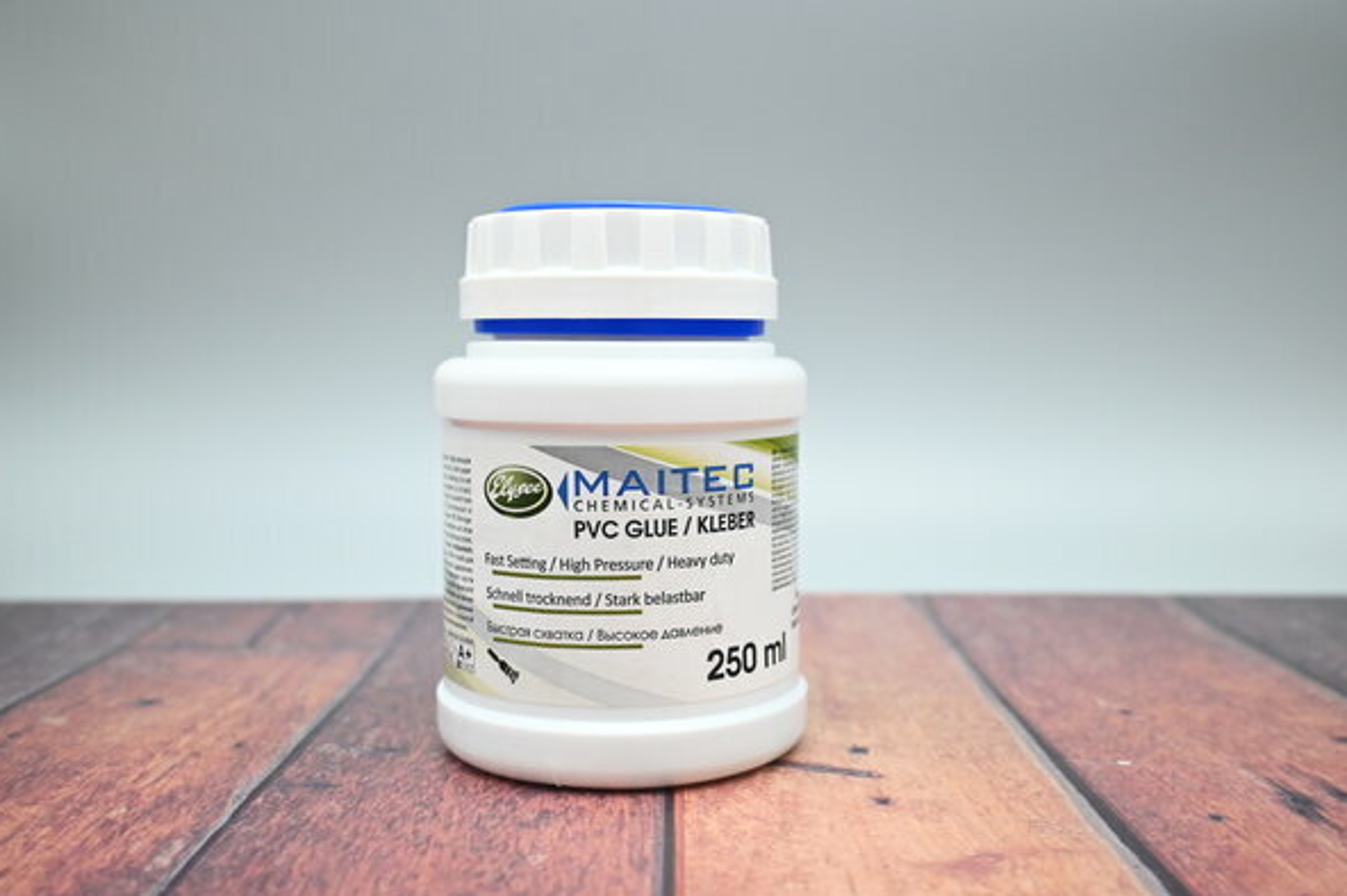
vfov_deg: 39.6
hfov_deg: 56.9
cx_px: 664
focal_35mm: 33
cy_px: 442
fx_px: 1244
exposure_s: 1/125
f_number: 4
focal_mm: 21.5
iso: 1000
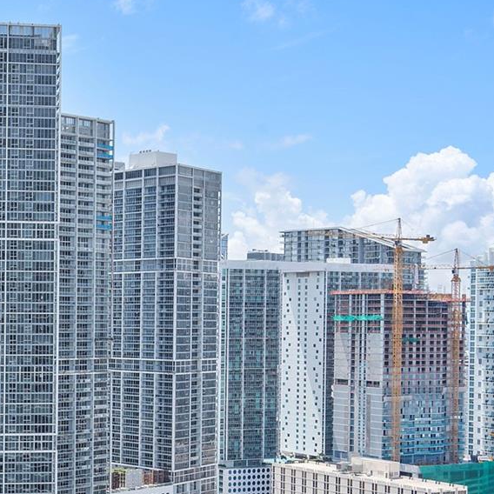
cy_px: 329
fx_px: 1082
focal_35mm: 67
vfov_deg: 25.6
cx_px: -175
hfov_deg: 22.5
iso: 100
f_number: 10
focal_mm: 28
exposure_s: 1/160
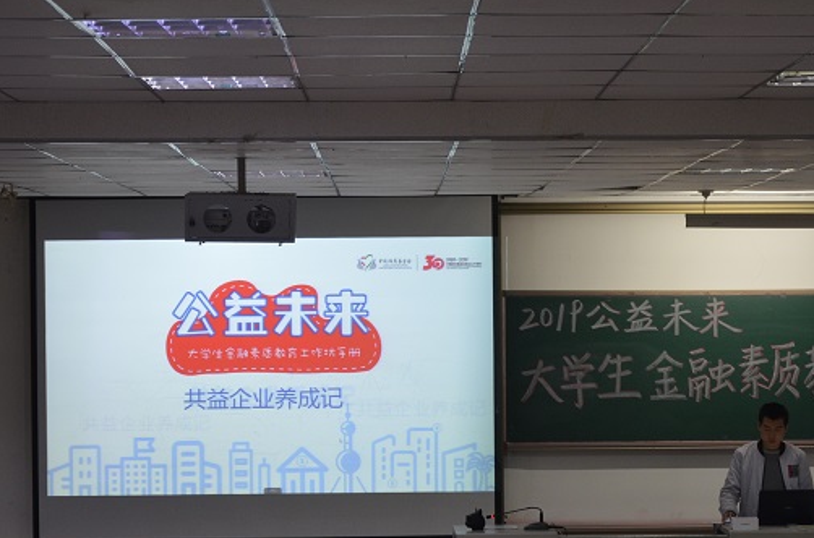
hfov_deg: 18.4
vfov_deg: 12.3
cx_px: 491
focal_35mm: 111
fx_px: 2504
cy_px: 307
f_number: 5
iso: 800
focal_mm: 58
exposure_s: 1/45
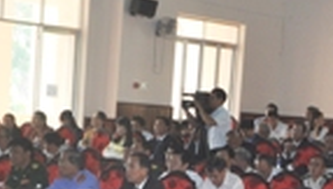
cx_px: 161
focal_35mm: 167
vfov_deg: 7.2
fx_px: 1477
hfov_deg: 12.9
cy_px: 285
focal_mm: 34
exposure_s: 1/160
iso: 320
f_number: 4.2
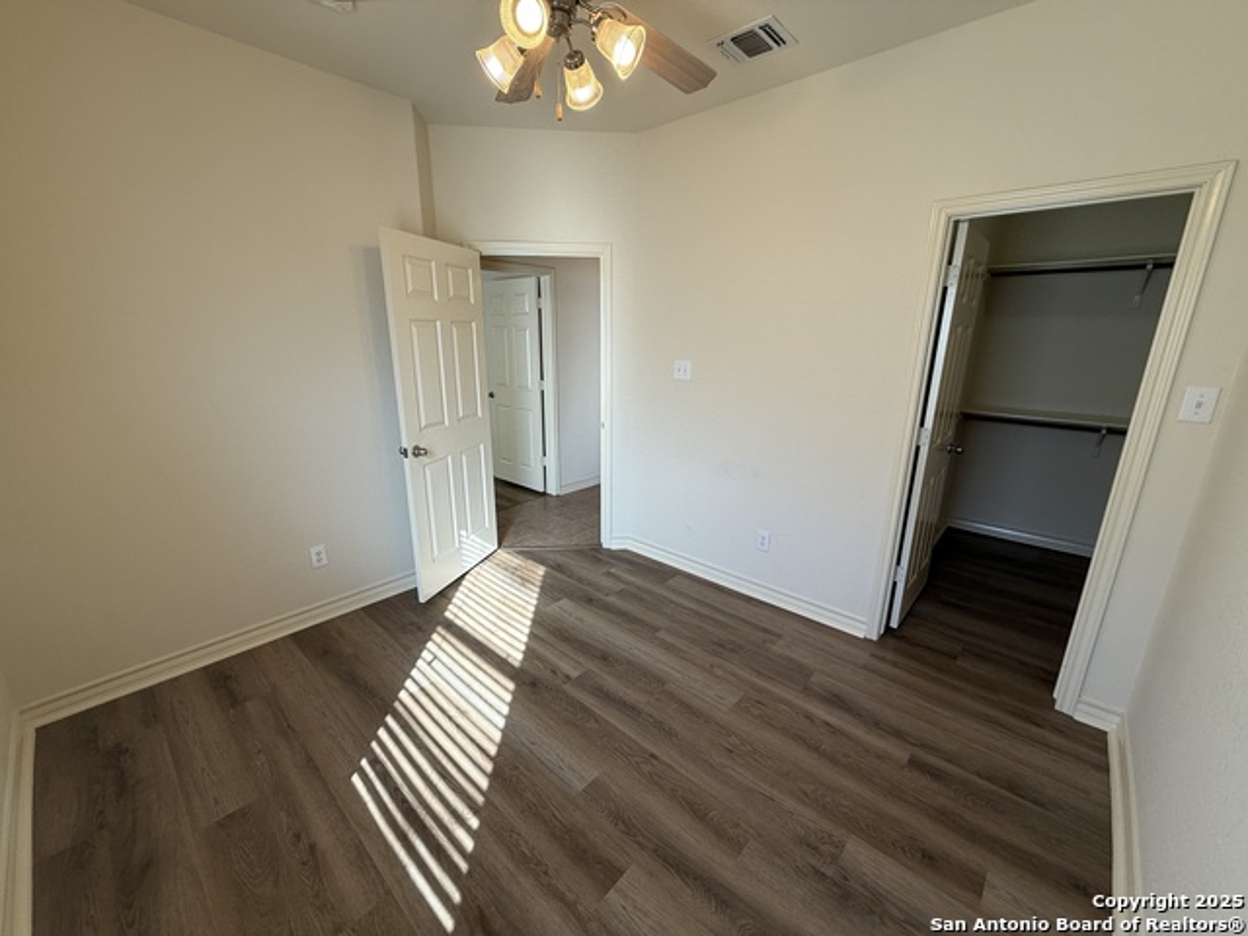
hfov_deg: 102.1
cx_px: 624
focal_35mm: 14
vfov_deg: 85.7
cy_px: 468
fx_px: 505
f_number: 2.2
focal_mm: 2.22
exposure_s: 1/120
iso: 50
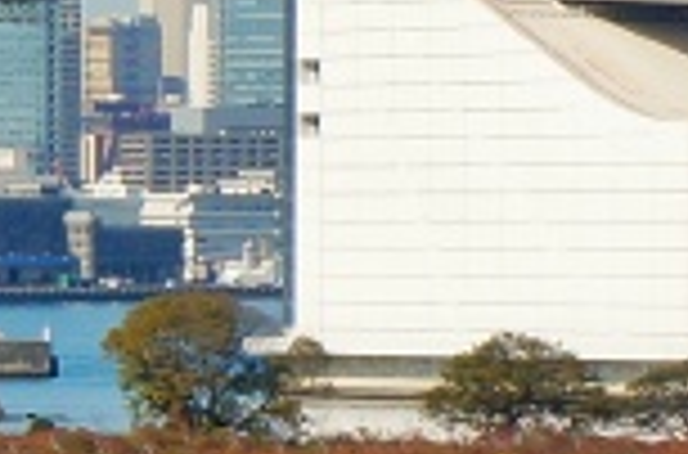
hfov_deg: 4.6
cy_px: 393
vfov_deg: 3.1
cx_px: -1268
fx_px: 8305
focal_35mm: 436
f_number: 13
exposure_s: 1/160
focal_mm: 37
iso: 100
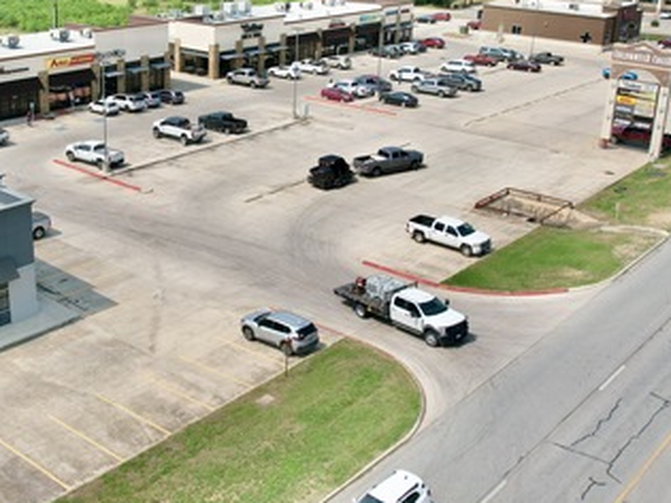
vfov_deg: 33.3
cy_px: 163
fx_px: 833
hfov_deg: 43.0
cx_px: 200
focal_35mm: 43
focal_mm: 8.38
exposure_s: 1/2500
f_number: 2.8
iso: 100
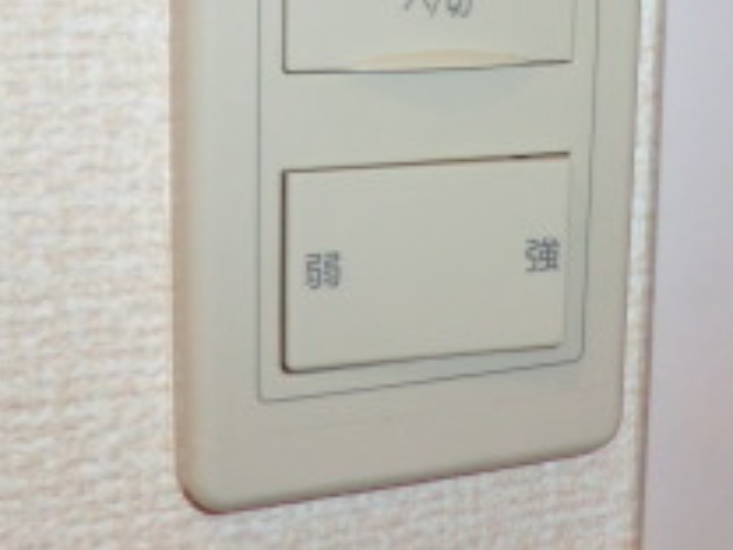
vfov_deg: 19.7
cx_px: 606
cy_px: 134
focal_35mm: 74
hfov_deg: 25.8
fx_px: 1567
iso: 200
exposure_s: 1/50
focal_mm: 4.3
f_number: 3.2
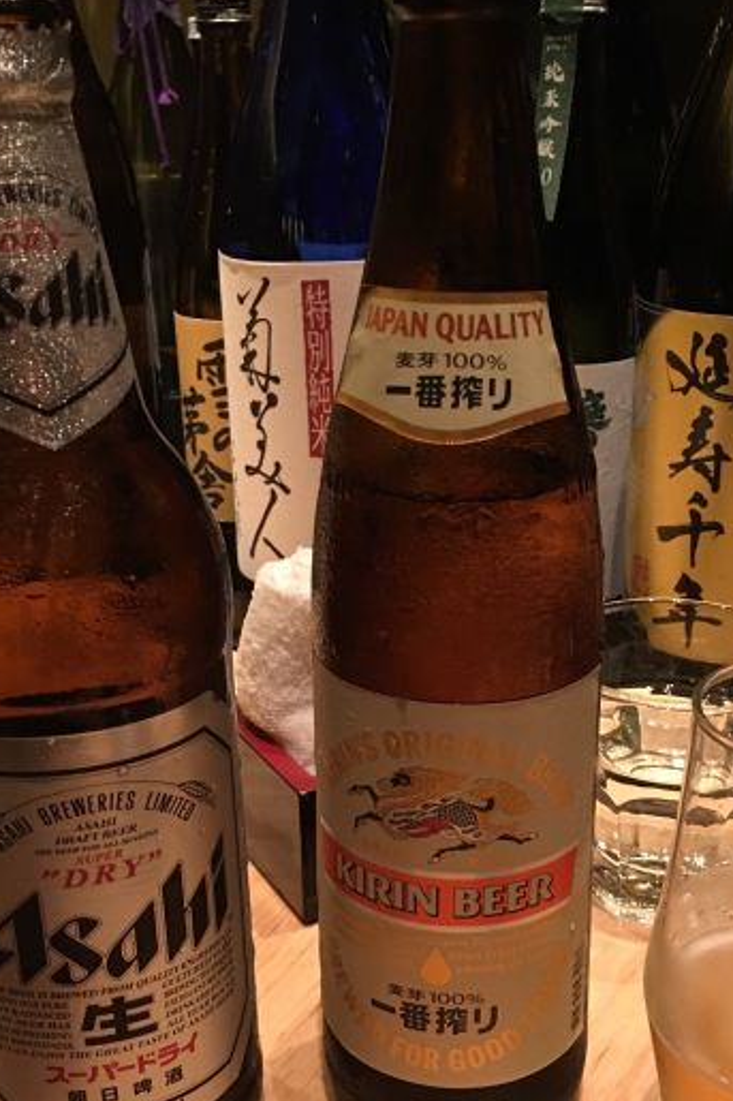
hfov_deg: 32.5
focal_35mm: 41
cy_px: 618
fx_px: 1253
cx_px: 424
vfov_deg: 47.3
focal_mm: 4.15
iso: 125
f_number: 2.2
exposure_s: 1/8
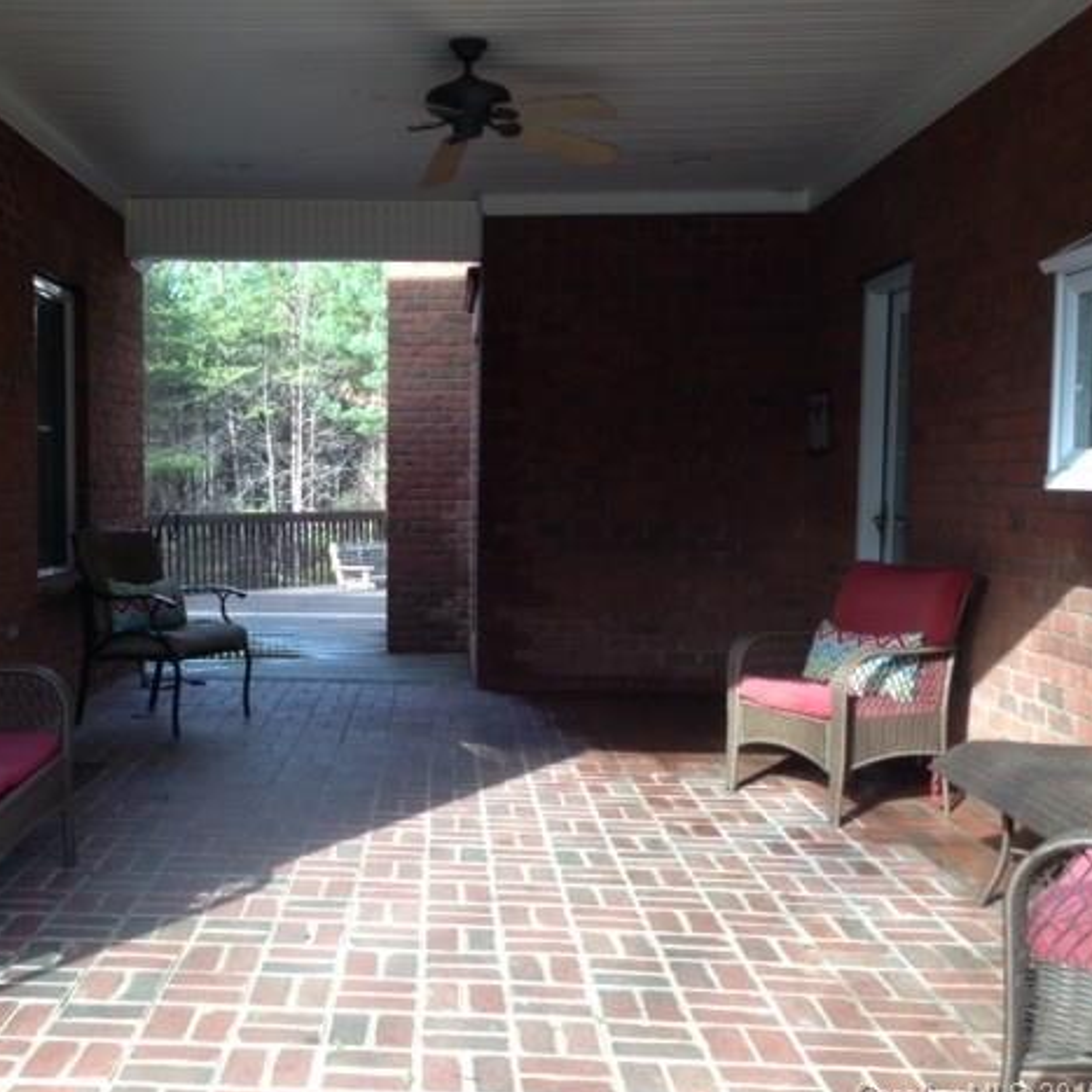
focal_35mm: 40
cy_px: 557
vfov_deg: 41.9
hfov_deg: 41.4
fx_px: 1428
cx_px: 374
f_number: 2.4
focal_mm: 4.13
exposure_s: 1/162
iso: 64
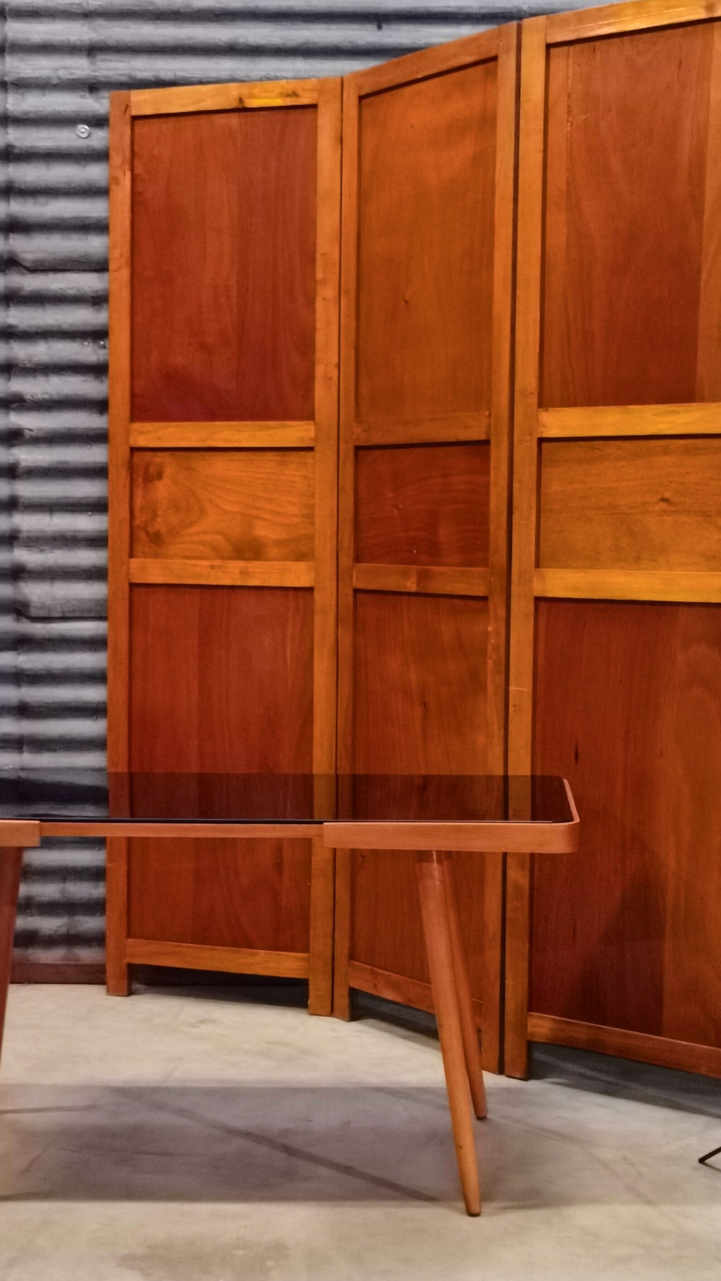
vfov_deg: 39.8
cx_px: 511
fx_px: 1767
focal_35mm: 52
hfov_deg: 22.9
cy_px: 708
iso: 800
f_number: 1.9
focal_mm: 6.71
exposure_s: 1/20
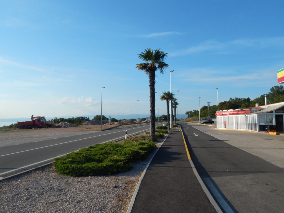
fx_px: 205
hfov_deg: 69.4
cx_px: 142
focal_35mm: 25
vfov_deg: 54.9
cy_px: 106
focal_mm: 4.5
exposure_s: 1/500
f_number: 6.1
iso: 125
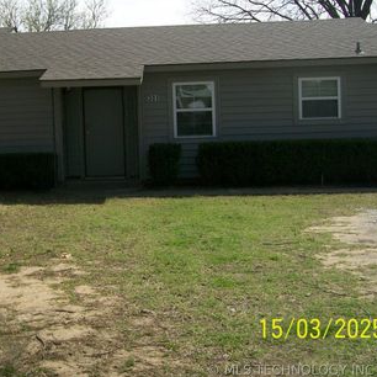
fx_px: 641
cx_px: 107
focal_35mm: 52
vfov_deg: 32.7
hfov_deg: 32.3
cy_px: 150
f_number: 4.8
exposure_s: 1/400
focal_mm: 6
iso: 64
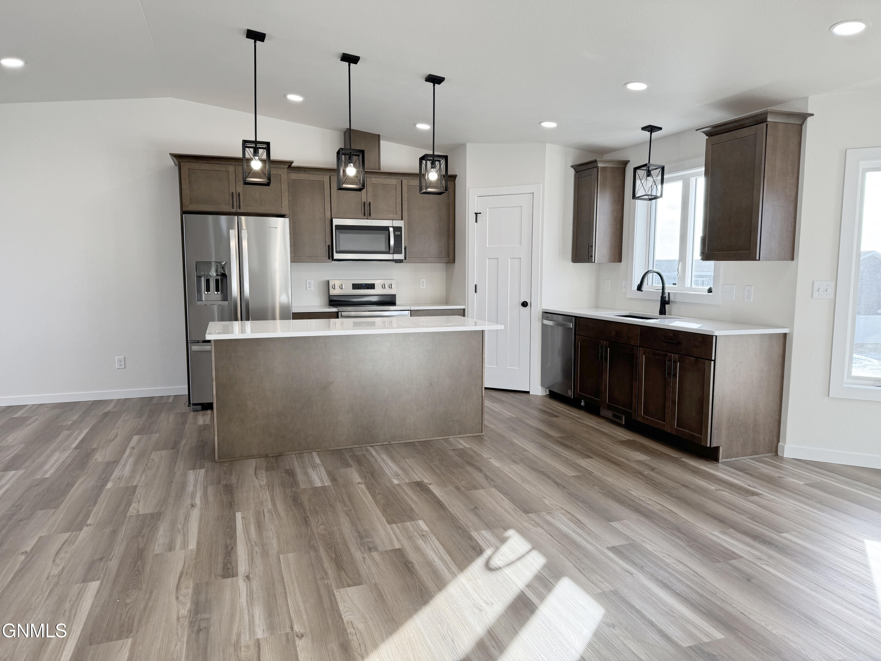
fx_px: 611
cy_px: 330
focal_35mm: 24
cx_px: 440
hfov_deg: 71.6
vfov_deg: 56.8
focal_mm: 6.76
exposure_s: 1/266
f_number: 1.78
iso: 64
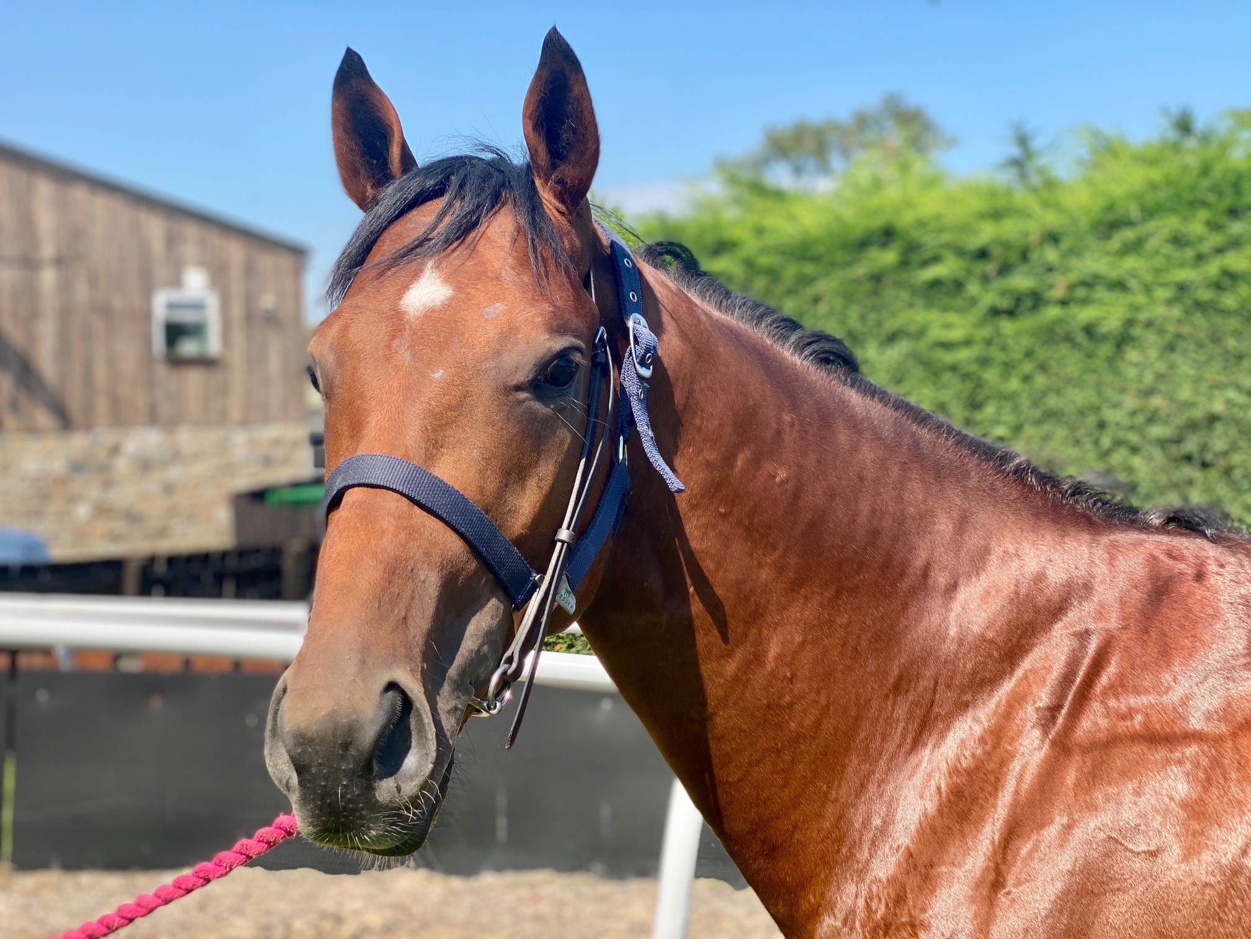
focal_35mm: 52
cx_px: 626
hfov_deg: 36.8
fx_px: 1879
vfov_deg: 28.0
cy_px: 470
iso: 20
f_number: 2
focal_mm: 6
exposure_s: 1/786
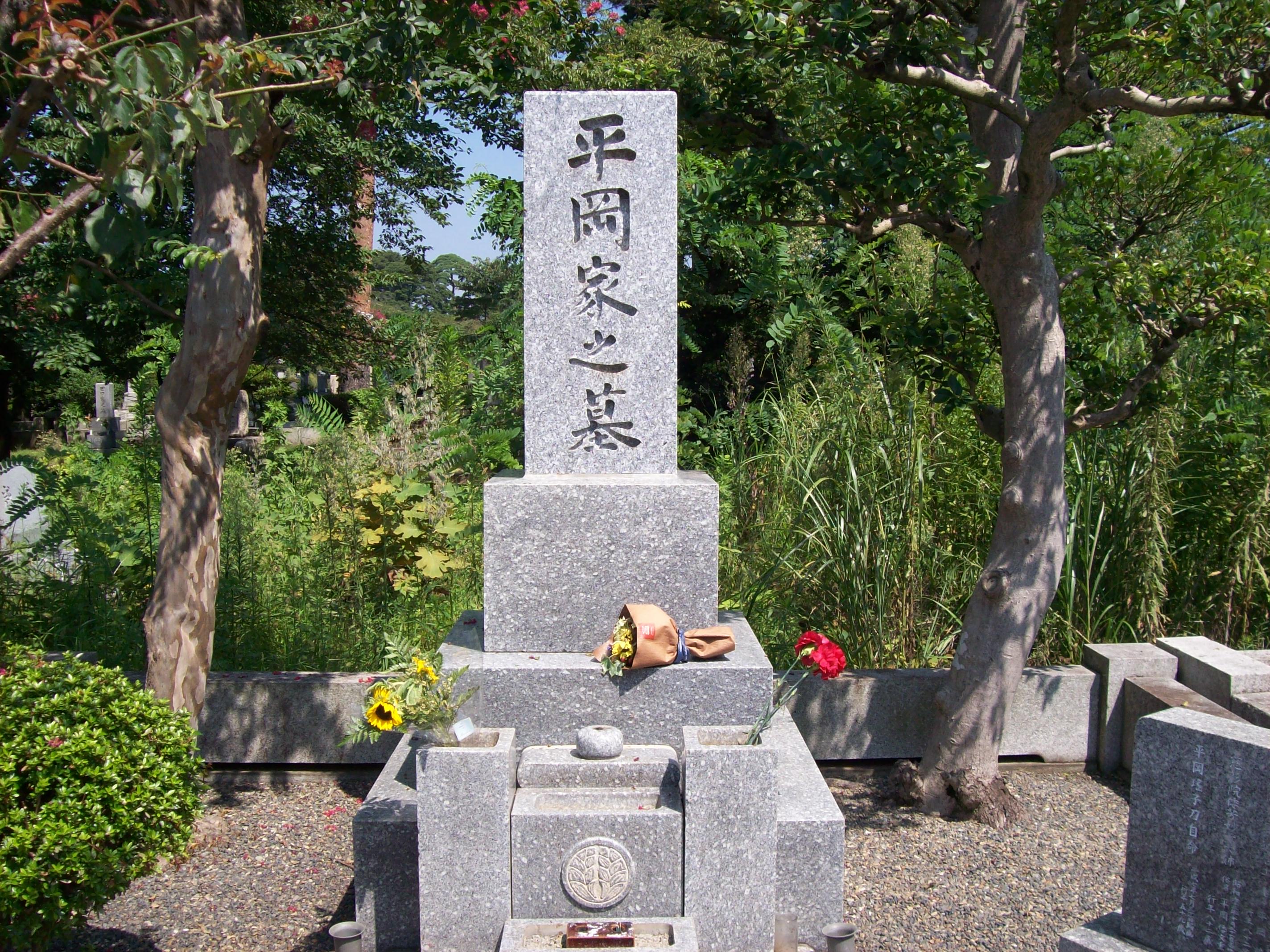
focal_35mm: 36
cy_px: 476
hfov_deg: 51.4
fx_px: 1320
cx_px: 635
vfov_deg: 39.6
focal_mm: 6
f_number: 4.8
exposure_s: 1/416
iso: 80
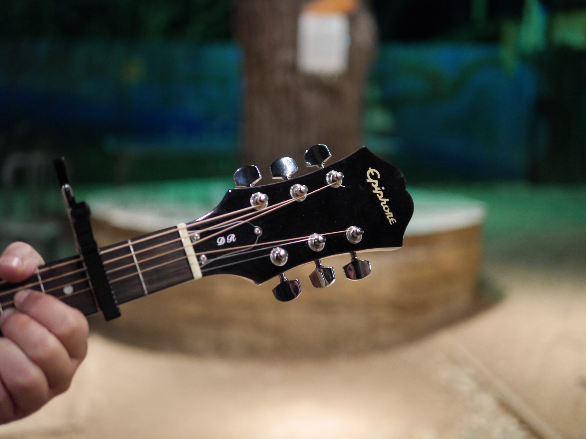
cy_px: 220
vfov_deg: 29.1
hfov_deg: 38.2
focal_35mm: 50
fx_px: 846
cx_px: 293
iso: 1600
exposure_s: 1/60
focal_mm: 25
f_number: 1.4
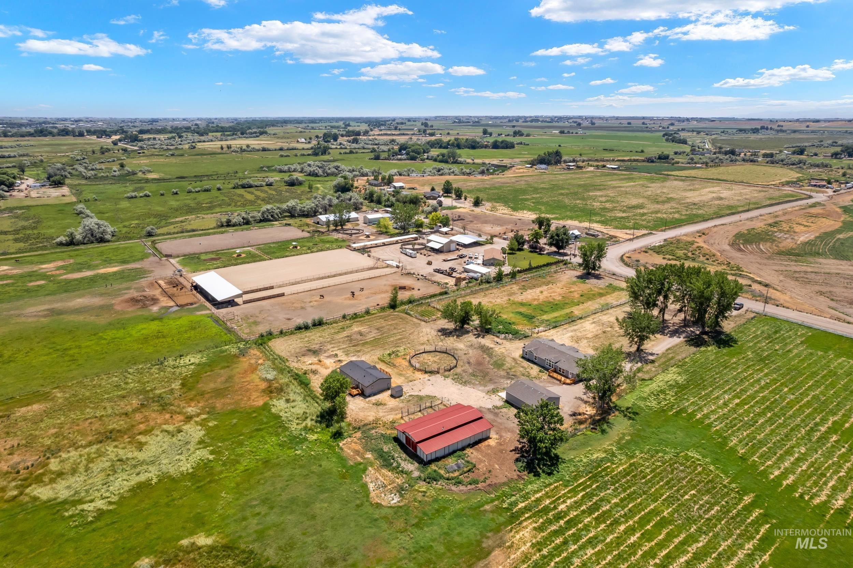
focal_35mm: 22
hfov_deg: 78.6
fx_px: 521
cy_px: 284
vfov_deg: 57.2
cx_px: 426
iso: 100
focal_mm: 8.38
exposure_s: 1/2000
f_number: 2.8
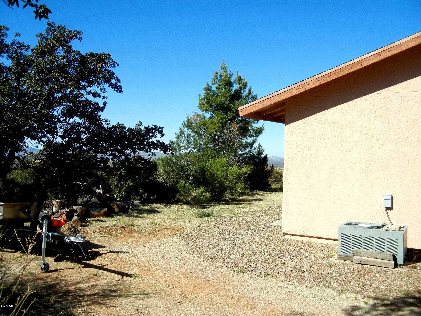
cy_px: 158
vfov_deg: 41.8
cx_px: 210
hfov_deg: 54.0
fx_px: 414
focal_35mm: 34
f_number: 7.2
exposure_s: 1/467
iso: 160
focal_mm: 6.2
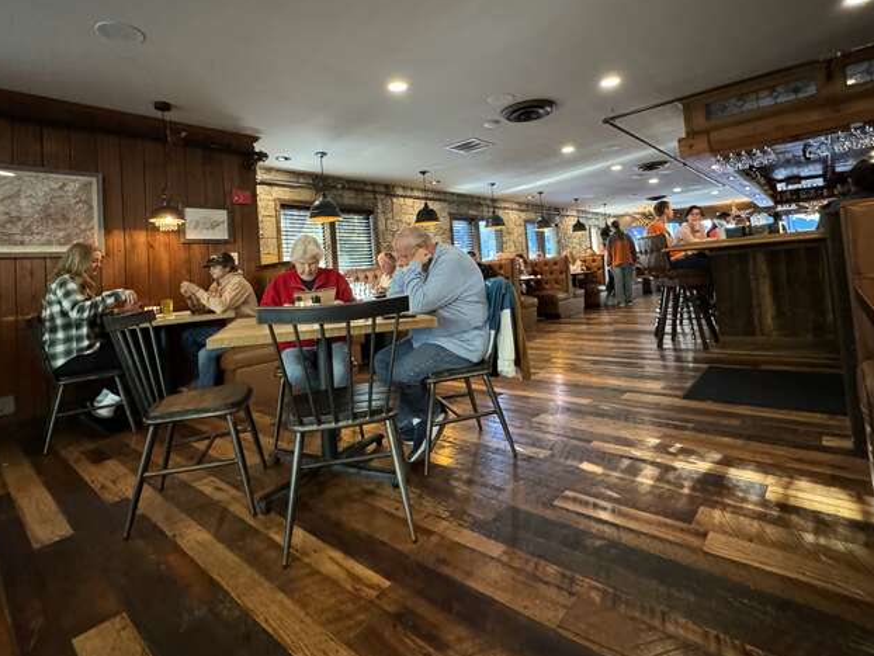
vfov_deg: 70.7
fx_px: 455
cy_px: 256
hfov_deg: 87.7
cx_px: 436
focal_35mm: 18
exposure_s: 1/60
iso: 1000
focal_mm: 2.22
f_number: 2.2
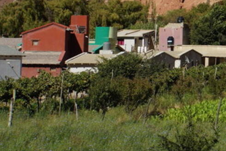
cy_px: -18
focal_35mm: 118
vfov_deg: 11.5
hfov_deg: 16.0
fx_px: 741
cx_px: 333
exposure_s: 1/160
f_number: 6.3
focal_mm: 24.4
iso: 100
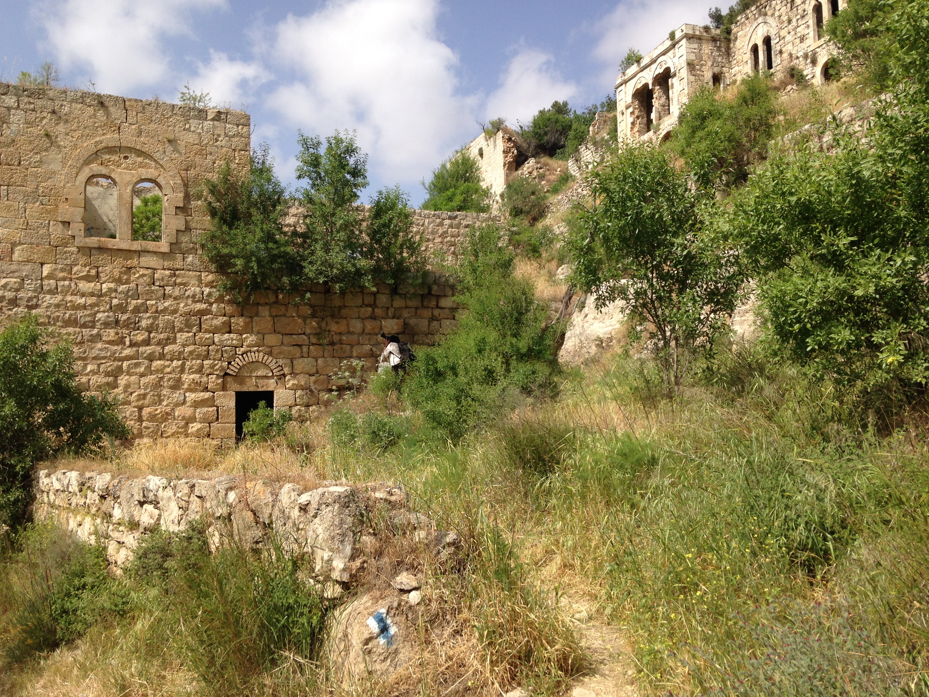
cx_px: 464
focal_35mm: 33
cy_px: 348
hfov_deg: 55.4
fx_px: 886
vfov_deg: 42.9
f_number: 2.4
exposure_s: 1/1808
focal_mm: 4.12
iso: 50
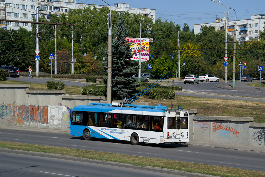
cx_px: 132
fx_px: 685
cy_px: 88
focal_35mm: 93
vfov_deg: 14.7
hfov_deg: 21.9
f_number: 8
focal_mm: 62
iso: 200
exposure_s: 1/800
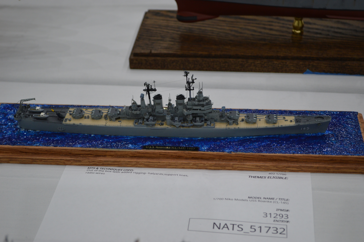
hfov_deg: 29.9
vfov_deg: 20.1
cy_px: 121
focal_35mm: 68
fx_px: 682
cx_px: 182
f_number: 5.3
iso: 500
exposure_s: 1/60
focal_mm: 45
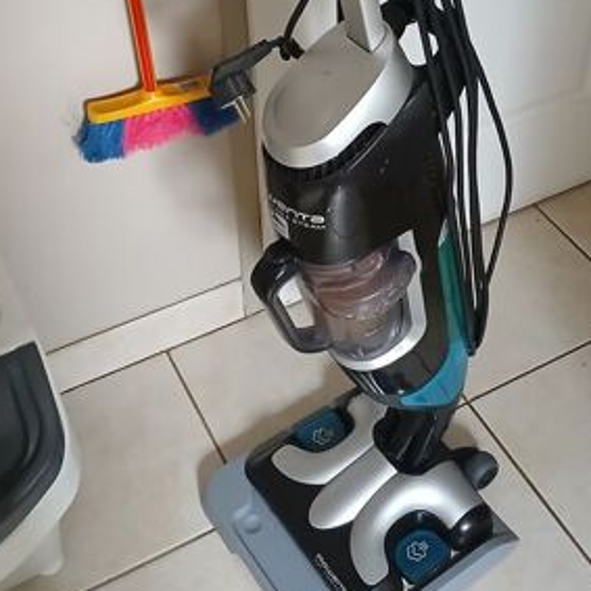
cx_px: 388
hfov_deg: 32.5
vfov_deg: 32.1
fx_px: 1004
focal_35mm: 52
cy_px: 136
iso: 500
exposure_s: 1/25
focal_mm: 3.98
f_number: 1.8
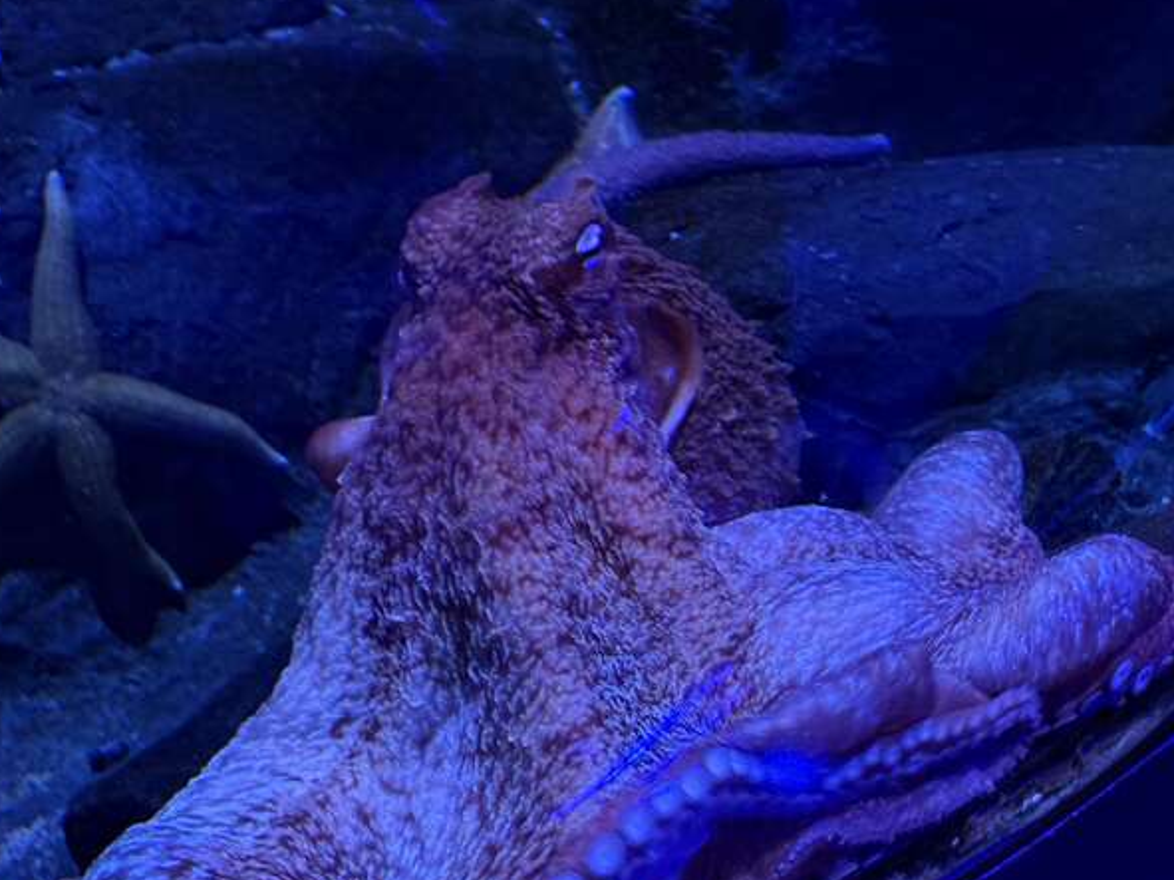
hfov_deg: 29.8
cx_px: 511
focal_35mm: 65
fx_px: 2204
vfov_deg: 22.6
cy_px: 518
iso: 800
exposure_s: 1/20
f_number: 1.78
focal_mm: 6.76
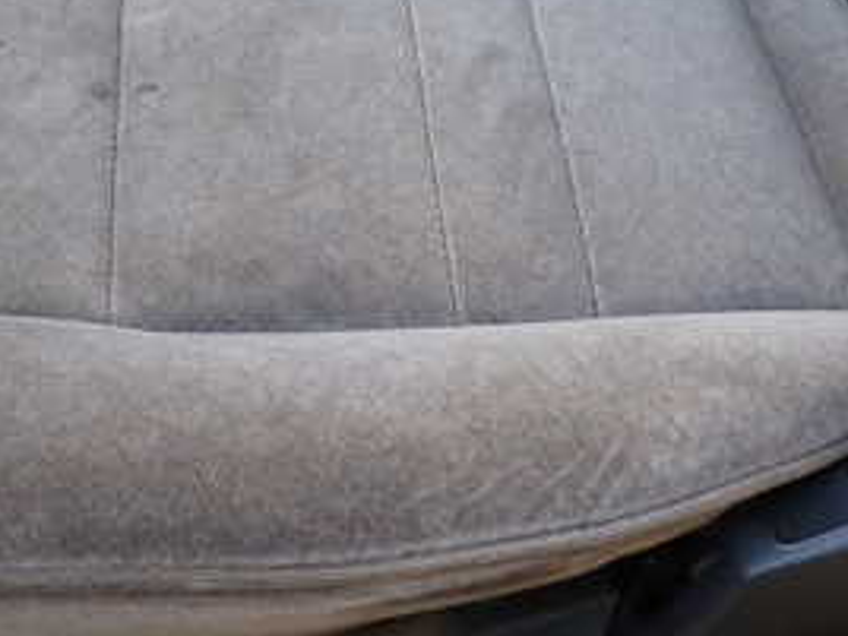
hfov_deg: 34.2
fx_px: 1372
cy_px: 161
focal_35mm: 56
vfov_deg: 25.8
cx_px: 332
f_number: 2
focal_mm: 4.5
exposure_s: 1/60
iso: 100
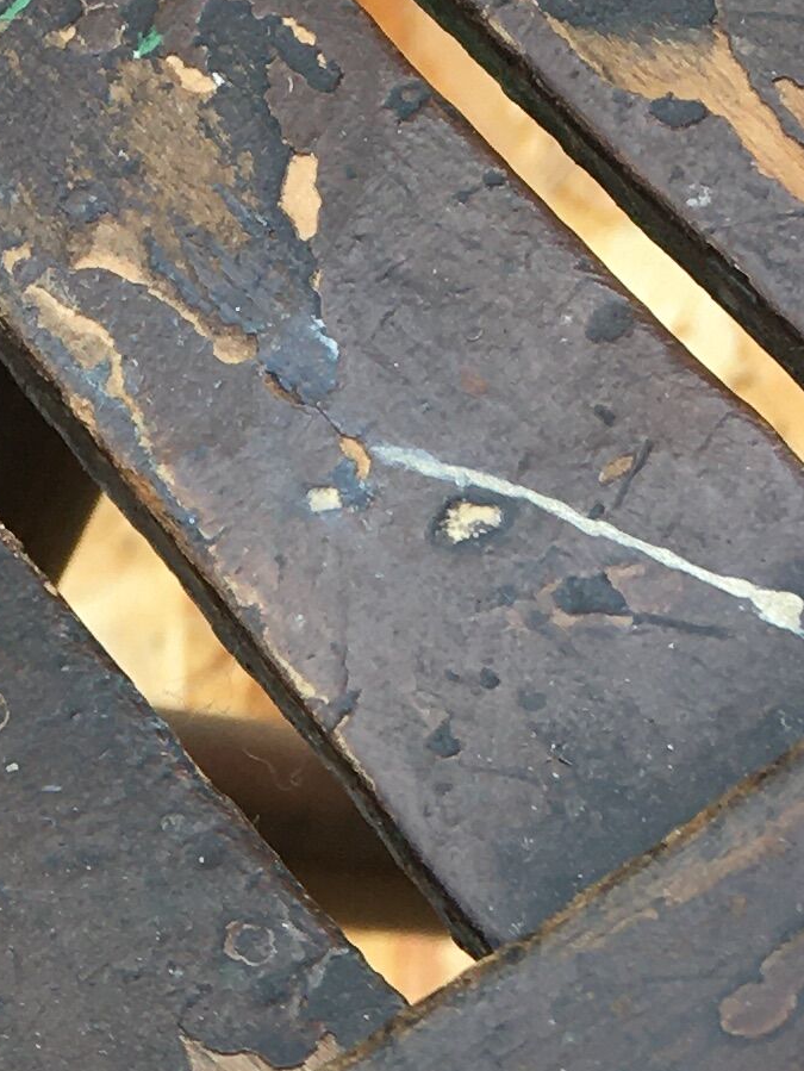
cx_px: -63
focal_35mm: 130
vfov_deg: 14.2
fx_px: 4023
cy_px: 1575
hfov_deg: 11.3
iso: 25
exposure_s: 1/509
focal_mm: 4.15
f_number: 2.2
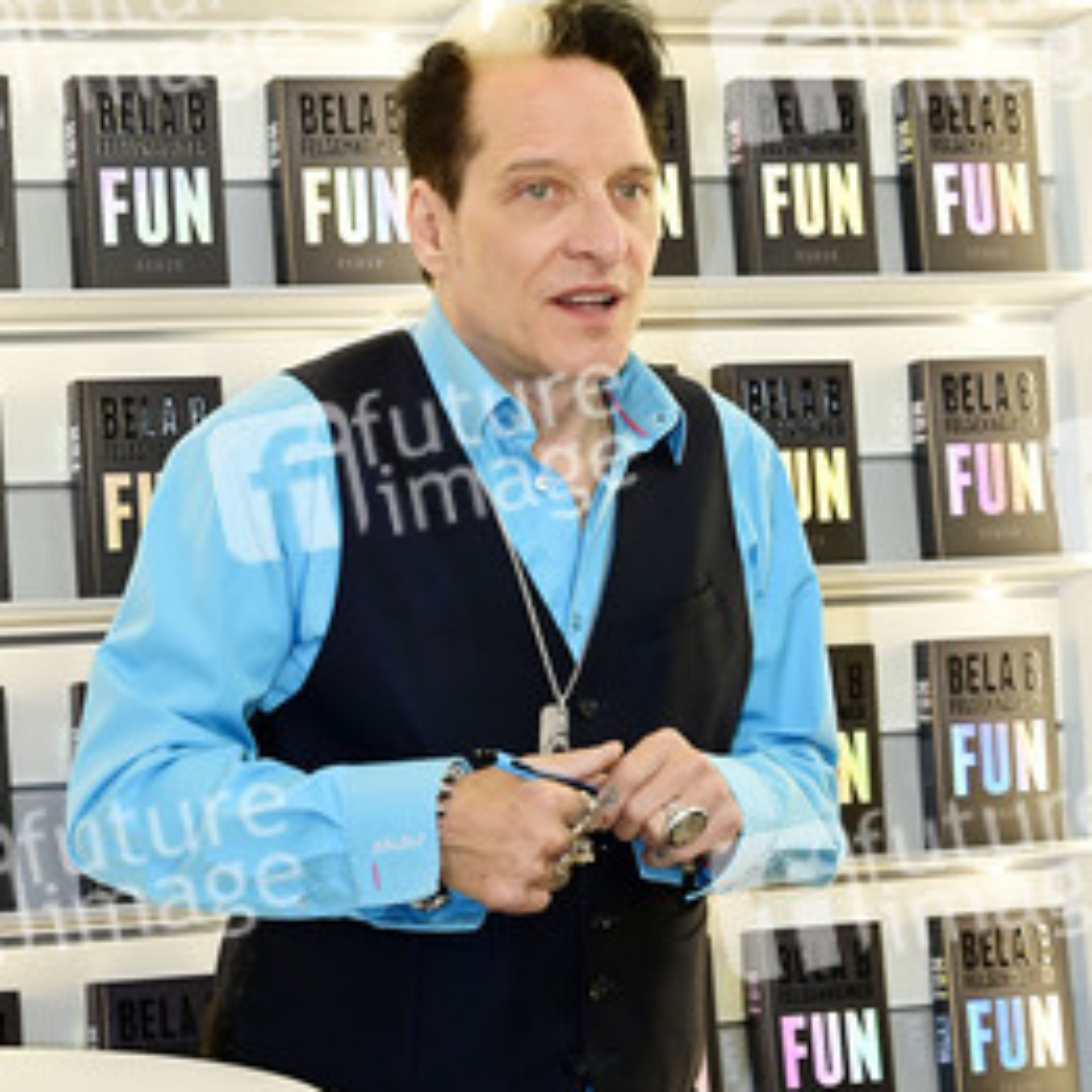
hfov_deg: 19.1
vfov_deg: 19.1
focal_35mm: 91
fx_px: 3248
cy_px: 674
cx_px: 544
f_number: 5
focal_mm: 70
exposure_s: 1/200
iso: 1600
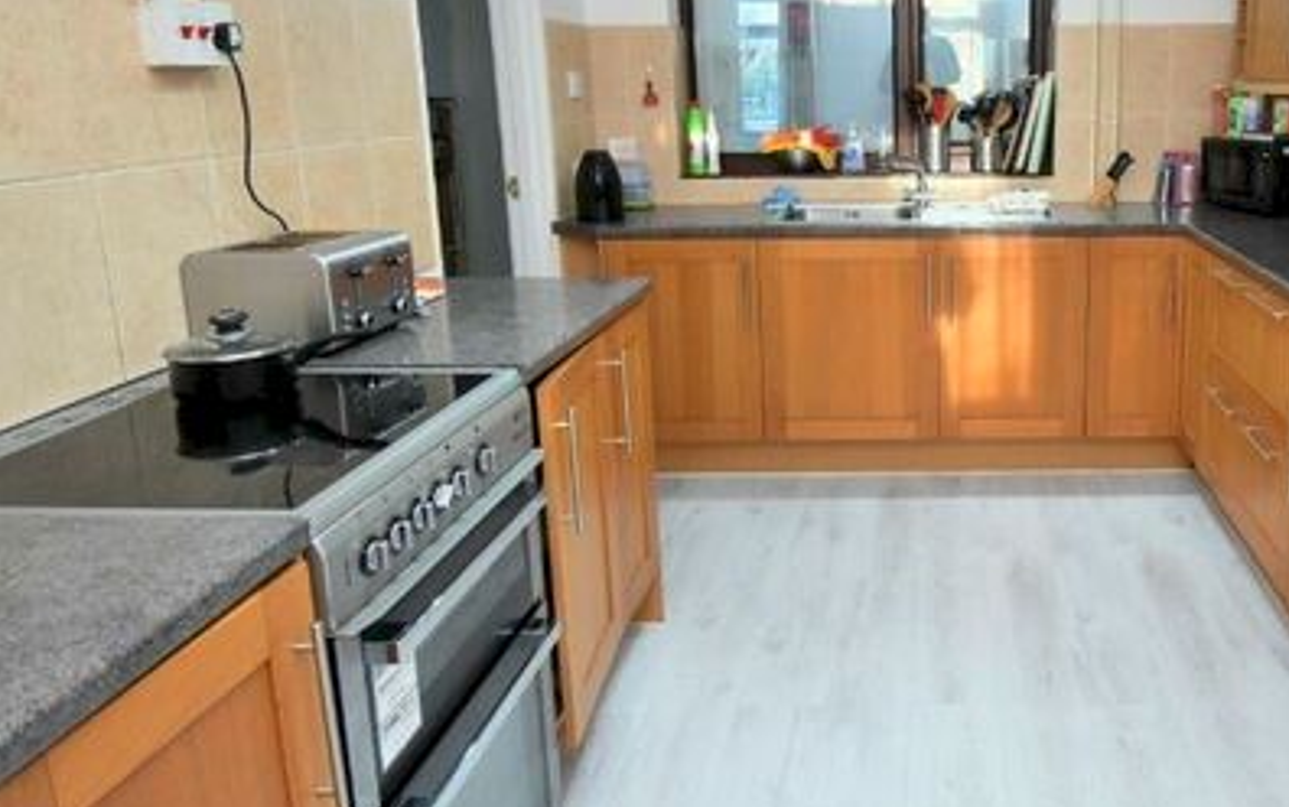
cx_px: 928
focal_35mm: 27
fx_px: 949
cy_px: 285
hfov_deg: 65.2
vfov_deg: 45.5
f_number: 4.5
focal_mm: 10
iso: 1250
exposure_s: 1/60
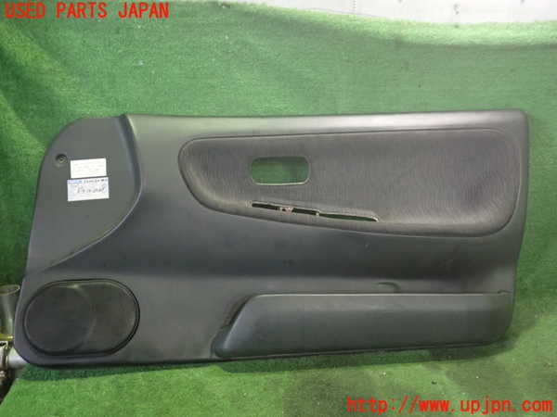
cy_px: 208
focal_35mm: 30
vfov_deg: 46.8
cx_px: 278
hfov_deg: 60.0
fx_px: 483
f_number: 2.3
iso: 800
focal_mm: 5.4
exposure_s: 1/25
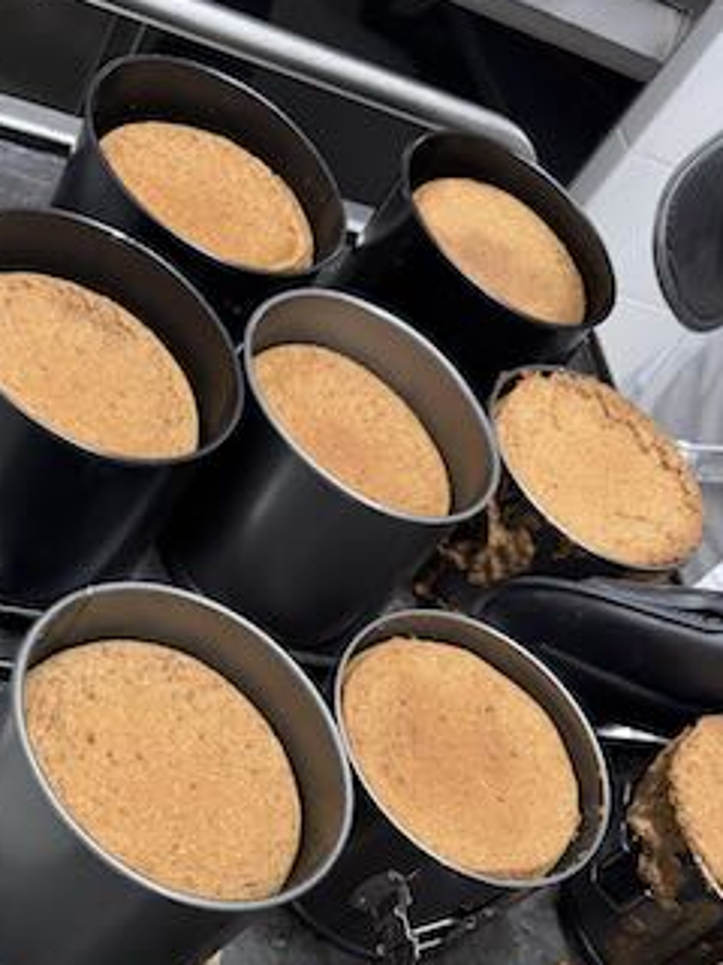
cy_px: 853
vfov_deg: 37.3
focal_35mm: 48
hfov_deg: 30.0
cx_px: 220
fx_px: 1337
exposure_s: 1/107
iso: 200
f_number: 1.78
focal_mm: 6.76
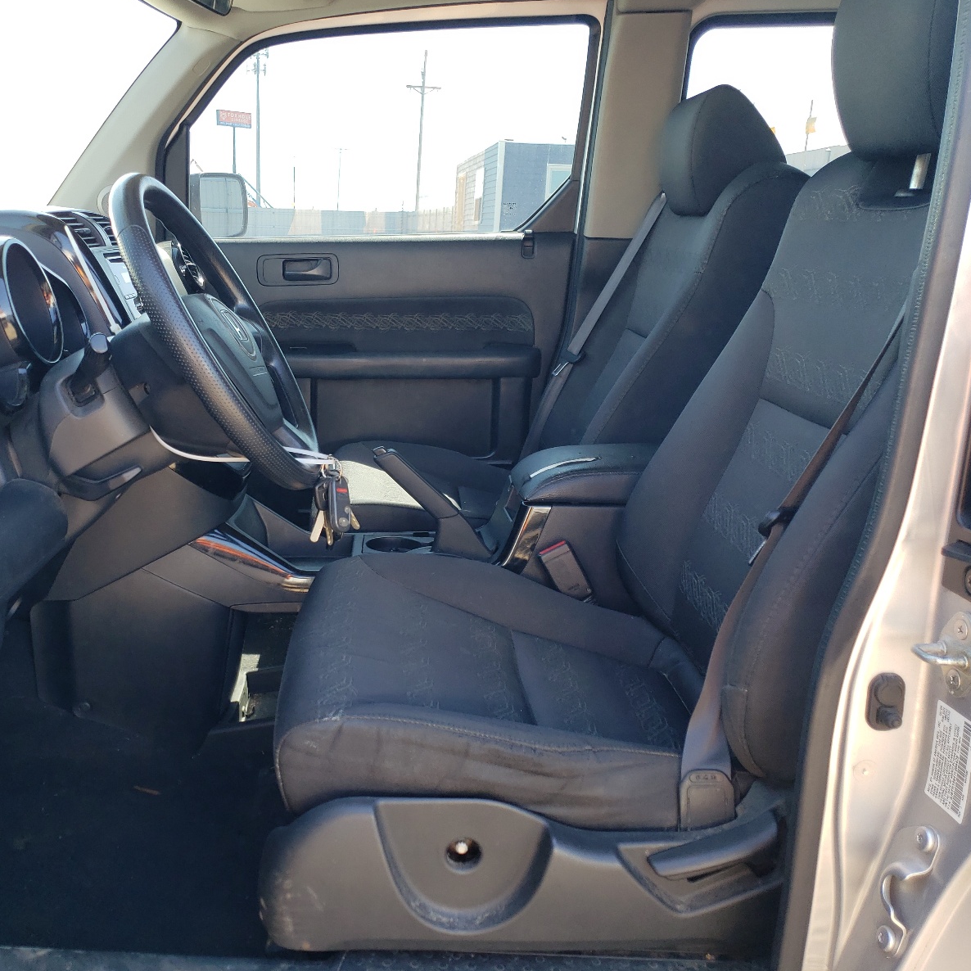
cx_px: 367
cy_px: 481
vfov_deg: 52.5
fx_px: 984
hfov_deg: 52.0
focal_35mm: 31
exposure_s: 1/172
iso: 50
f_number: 1.5
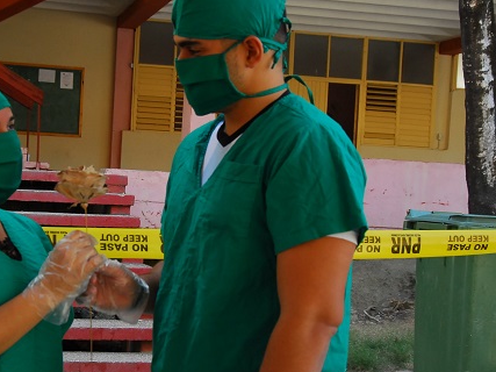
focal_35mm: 71
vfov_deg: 20.7
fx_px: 1017
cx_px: 159
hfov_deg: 27.2
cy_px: 196
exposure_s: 1/100
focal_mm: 30
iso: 400
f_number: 5
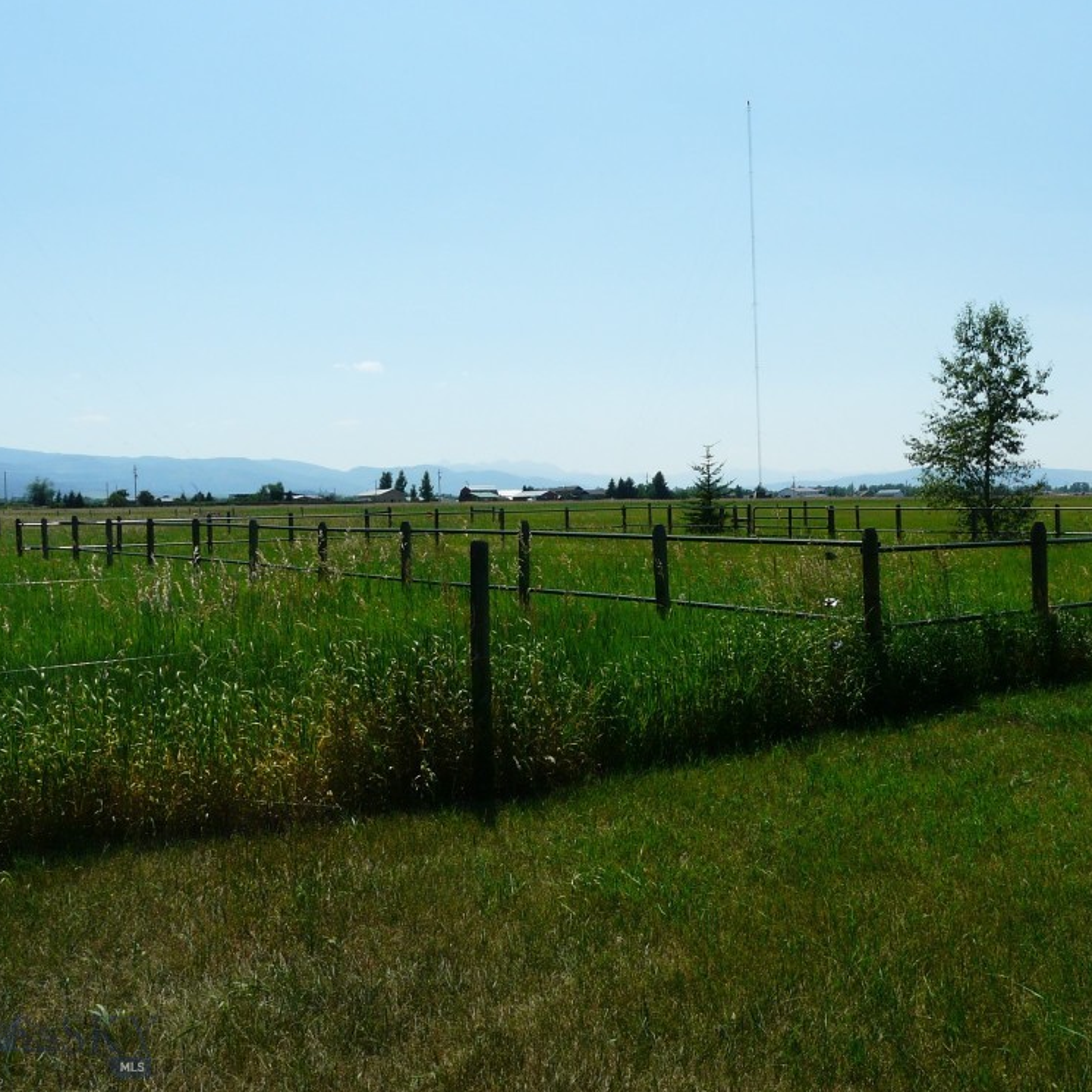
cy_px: 535
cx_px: 626
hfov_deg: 48.3
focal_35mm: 34
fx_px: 1213
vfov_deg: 48.4
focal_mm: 4.6
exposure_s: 1/500
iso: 100
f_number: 6.3
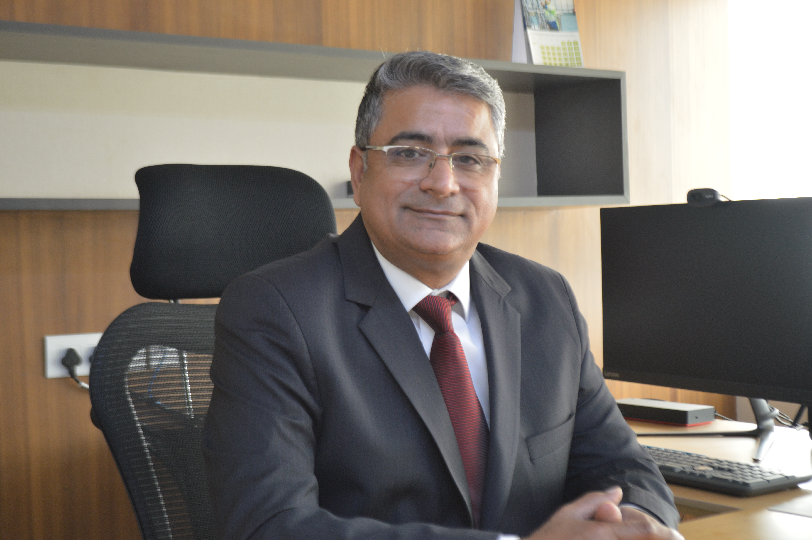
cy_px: 270
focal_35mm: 54
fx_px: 1217
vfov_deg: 25.0
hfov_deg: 36.9
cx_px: 406
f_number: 5
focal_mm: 36
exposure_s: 1/15
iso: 560
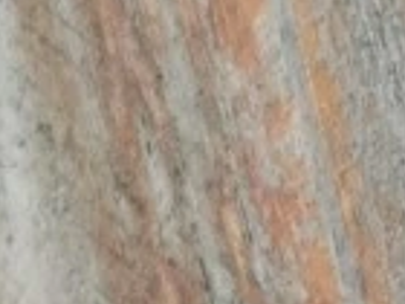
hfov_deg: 7.8
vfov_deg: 6.1
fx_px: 2668
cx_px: -700
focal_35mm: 228
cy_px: 860
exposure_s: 1/50
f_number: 1.6
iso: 125
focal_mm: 5.56
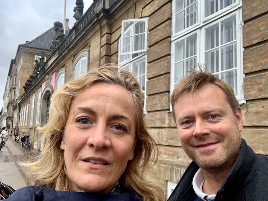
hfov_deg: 56.8
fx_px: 248
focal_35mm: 32
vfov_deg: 44.2
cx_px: 134
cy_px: 100
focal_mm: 2.87
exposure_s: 1/121
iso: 64
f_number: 2.2
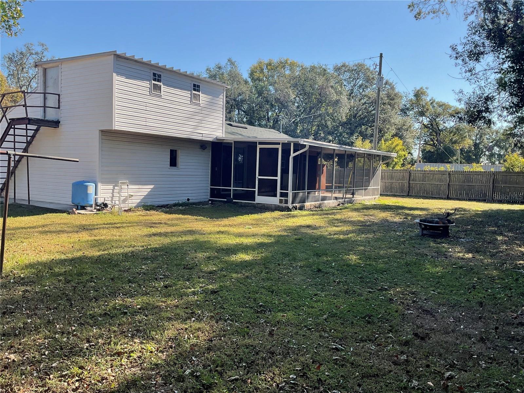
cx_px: 262
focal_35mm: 29
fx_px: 439
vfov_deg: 48.2
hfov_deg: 61.7
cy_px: 196
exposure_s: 1/912
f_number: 1.8
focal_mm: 3
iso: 16
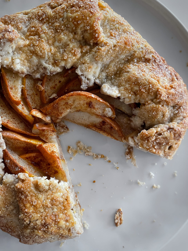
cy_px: 126
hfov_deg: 53.1
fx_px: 188
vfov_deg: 67.3
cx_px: 94
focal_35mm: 26
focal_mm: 5.1
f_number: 1.6
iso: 500
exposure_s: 1/60
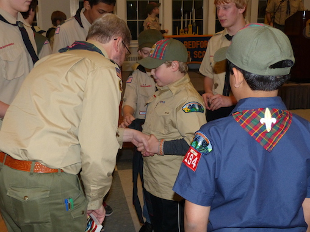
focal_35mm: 43
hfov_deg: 43.8
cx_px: 152
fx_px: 385
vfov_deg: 33.6
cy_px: 118
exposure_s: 1/80
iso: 400
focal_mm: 7.4
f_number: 2.8
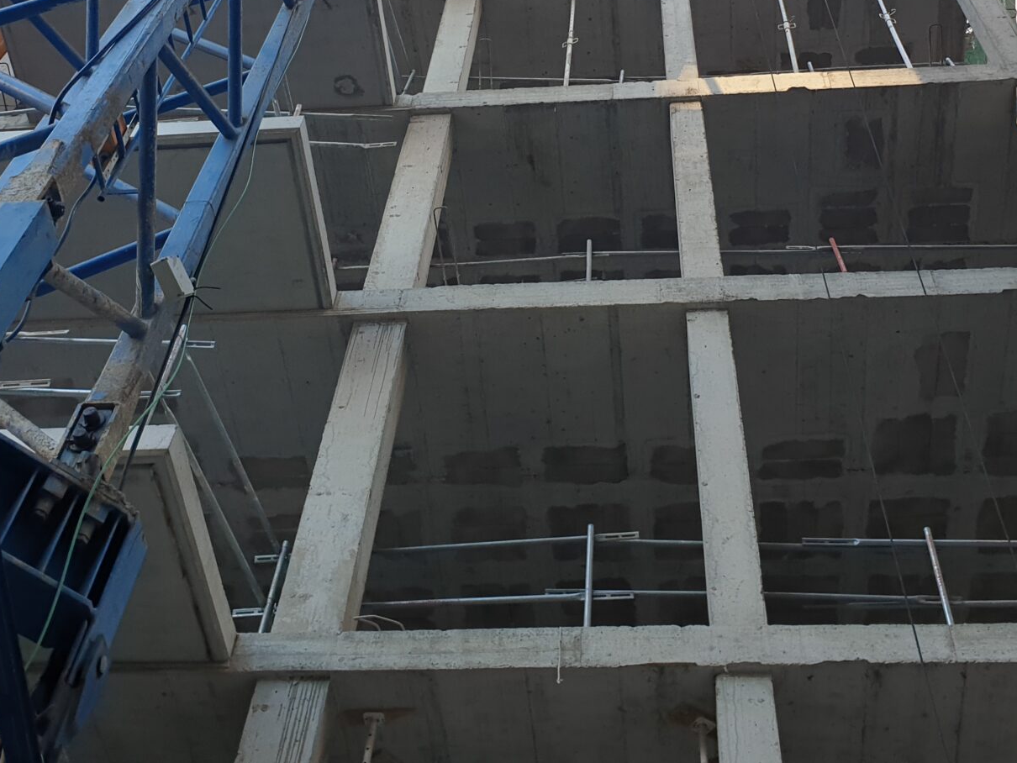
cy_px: 122
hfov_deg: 42.9
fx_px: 1293
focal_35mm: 44
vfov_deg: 31.8
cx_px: 553
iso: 64
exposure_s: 1/100
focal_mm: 4.3
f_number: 2.4
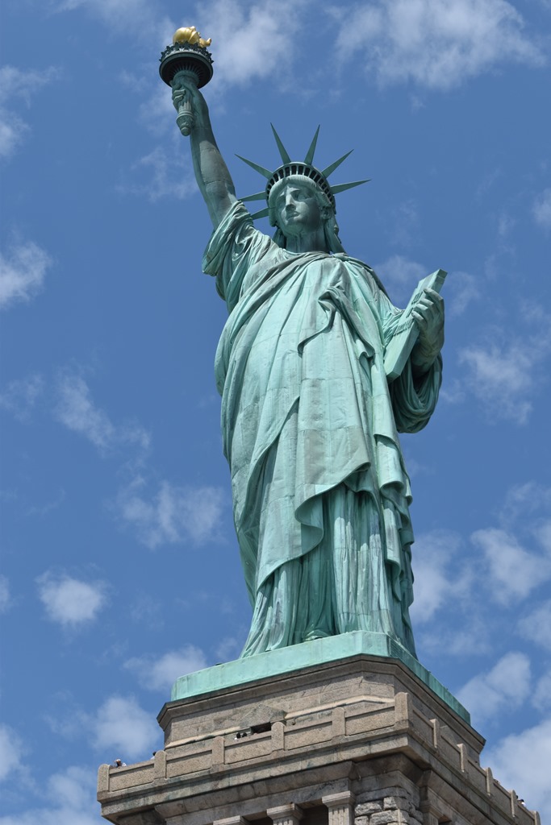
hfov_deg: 16.6
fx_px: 1893
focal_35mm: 82
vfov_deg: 24.6
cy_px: 412
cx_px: 276
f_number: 9
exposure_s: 1/400
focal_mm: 55
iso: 100
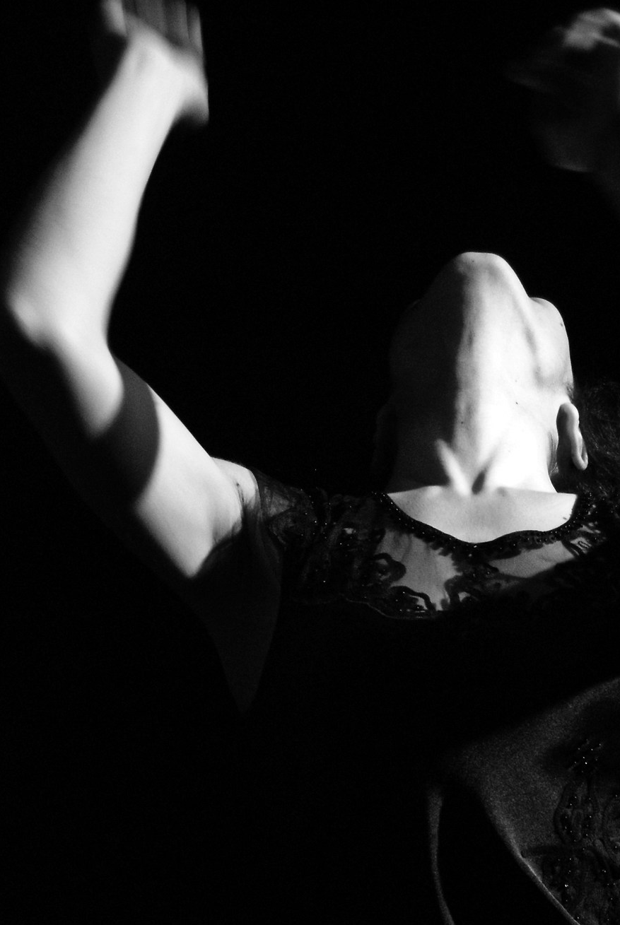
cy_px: 722
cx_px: 488
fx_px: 2265
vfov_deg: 22.8
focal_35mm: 88
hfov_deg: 15.5
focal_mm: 32
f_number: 4.5
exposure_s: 1/40
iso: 800
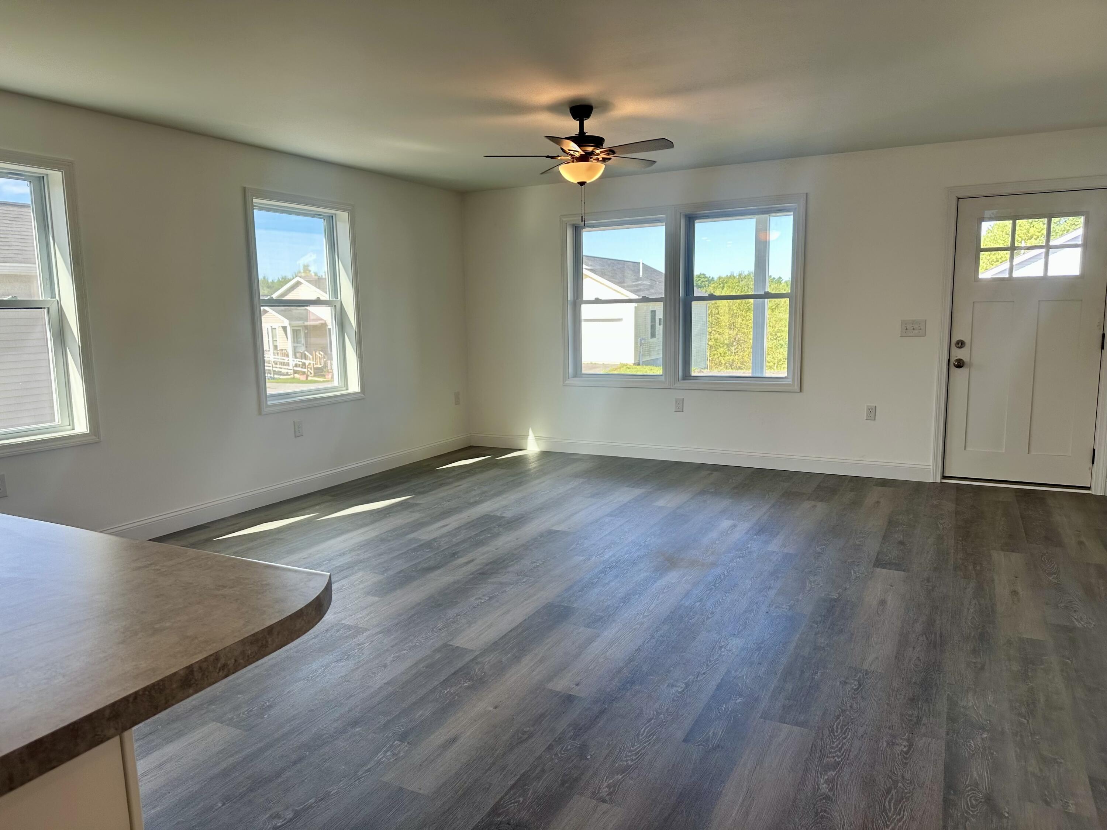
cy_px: 415
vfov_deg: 56.8
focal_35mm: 24
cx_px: 554
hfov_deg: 71.6
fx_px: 768
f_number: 1.78
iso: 80
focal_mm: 6.86
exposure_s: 1/224
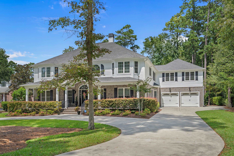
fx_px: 195
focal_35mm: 30
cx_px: 117
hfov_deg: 61.9
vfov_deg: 43.6
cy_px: 78
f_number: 8
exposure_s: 1/250
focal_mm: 30
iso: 200
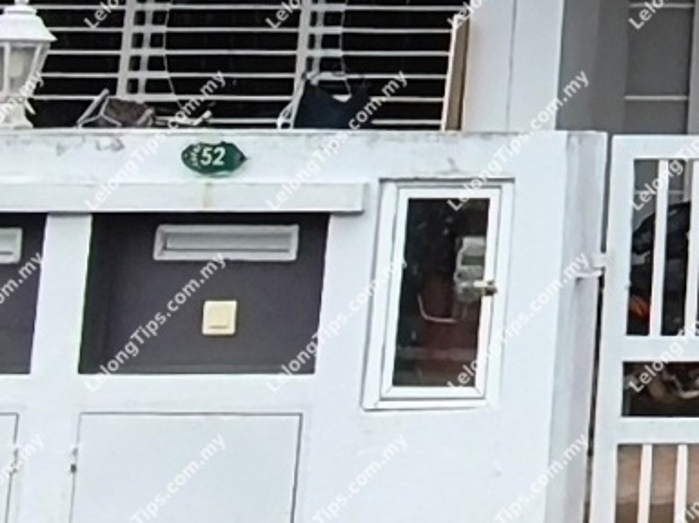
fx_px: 1654
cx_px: 882
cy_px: -335
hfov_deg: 21.7
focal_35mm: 82
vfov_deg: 16.0
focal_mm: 1.65
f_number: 2.2
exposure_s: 1/740
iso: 50
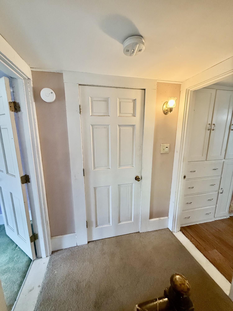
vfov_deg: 102.1
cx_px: 116
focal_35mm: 14
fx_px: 126
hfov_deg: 85.7
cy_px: 156
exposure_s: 1/120
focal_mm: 2.22
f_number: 2.2
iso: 500
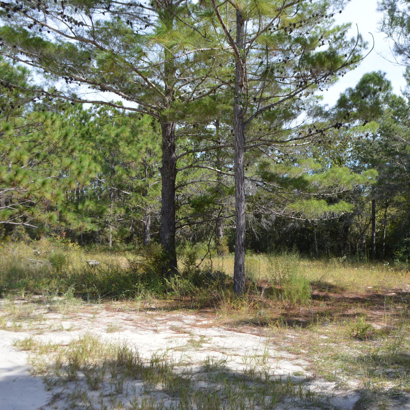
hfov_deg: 40.7
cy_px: 203
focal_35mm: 40
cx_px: 304
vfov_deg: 41.9
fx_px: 536
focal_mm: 20
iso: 100
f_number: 7.1
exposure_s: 1/200
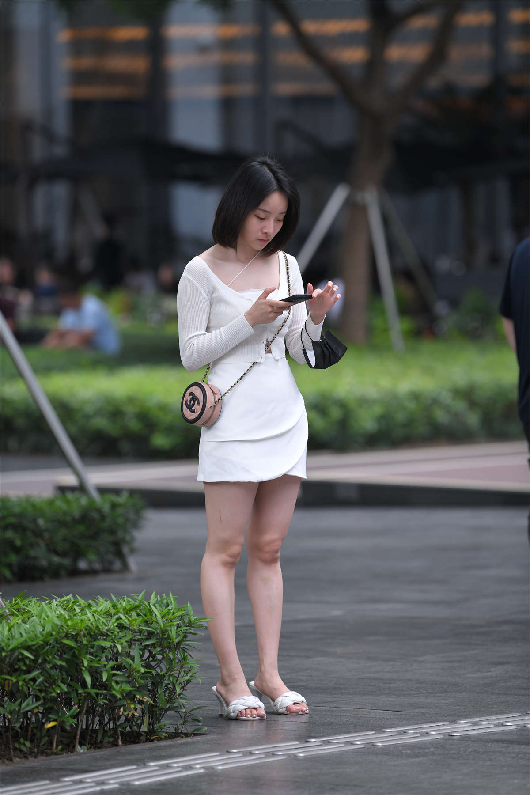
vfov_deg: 10.3
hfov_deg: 6.9
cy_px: 398
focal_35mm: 200
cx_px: 265
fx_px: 4416
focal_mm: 200
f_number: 3.5
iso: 560
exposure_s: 1/640
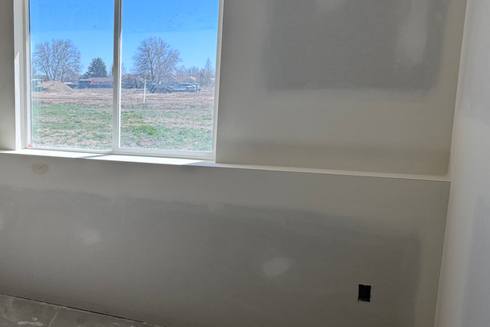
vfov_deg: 31.9
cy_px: 184
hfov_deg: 43.6
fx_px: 572
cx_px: 80
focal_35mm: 42
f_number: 1.78
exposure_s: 1/1172
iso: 80
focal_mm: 6.76
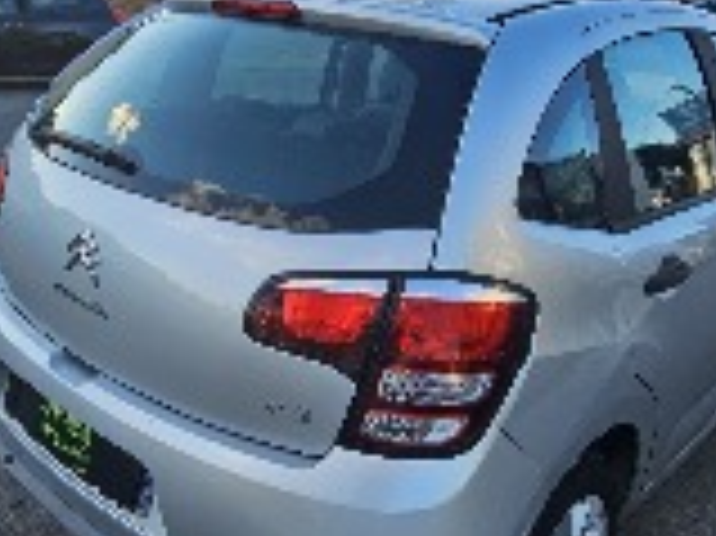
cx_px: 347
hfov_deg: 54.0
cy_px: 221
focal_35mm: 34
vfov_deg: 41.6
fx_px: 703
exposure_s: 1/590
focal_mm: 2.2
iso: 50
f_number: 2.2
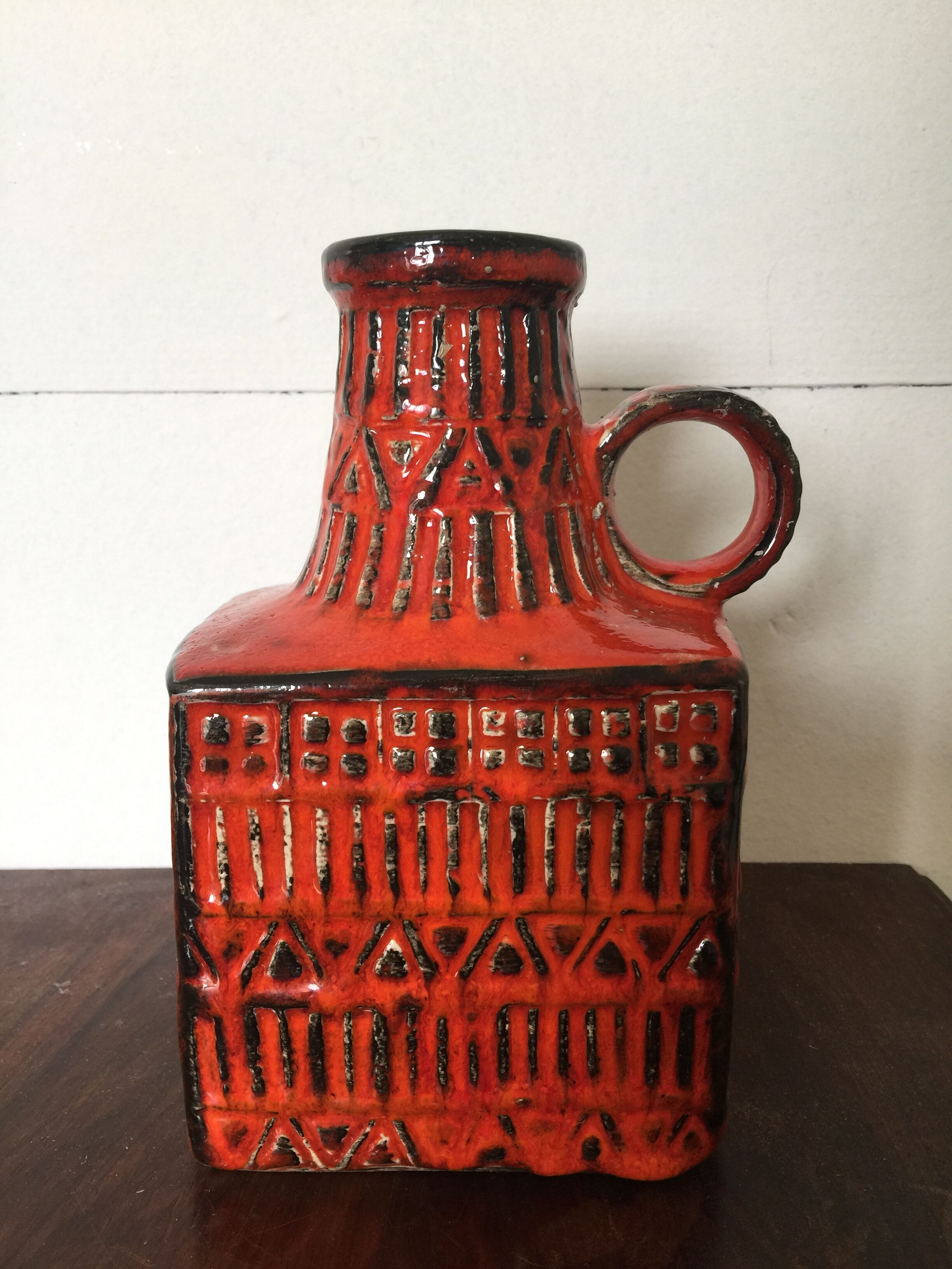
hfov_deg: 48.2
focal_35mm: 29
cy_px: 634
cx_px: 476
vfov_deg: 61.7
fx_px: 1063
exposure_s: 1/33
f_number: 2.2
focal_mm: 4.15
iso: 32
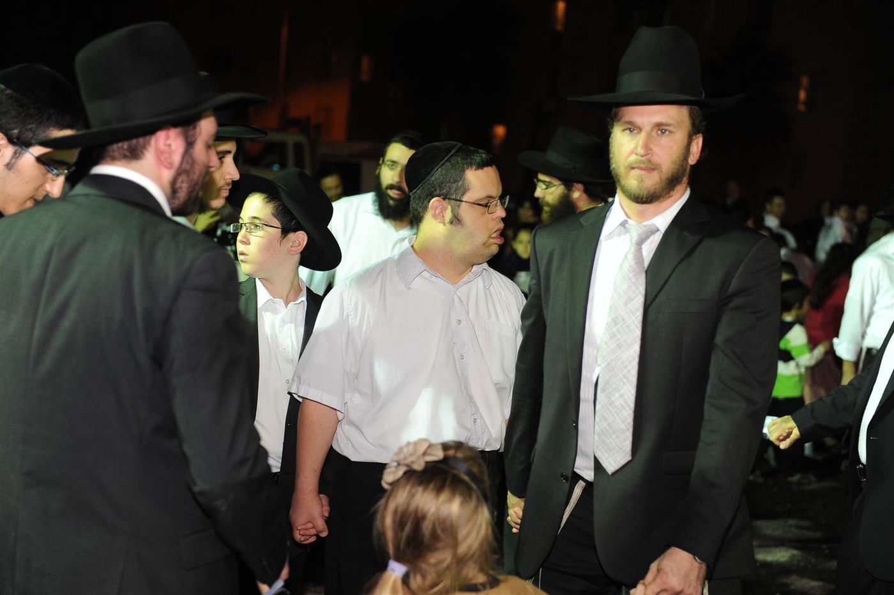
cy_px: 298
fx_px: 1489
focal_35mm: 60
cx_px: 447
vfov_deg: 22.6
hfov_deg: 33.4
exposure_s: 1/125
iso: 1250
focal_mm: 60
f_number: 3.2
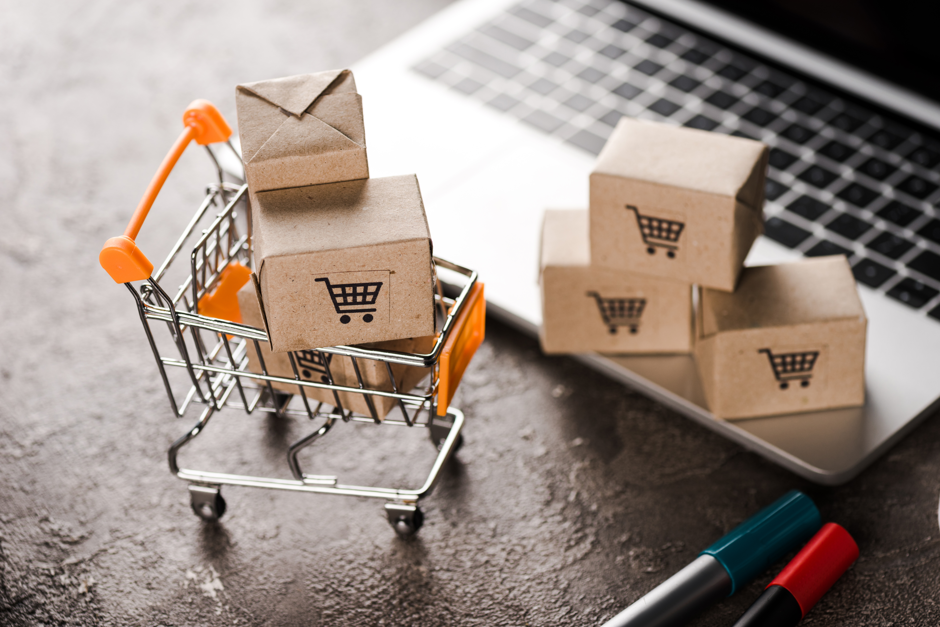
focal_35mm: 105
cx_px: 470
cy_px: 314
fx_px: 2742
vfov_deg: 13.1
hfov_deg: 19.5
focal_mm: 105
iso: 100
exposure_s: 1/200
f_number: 5.6
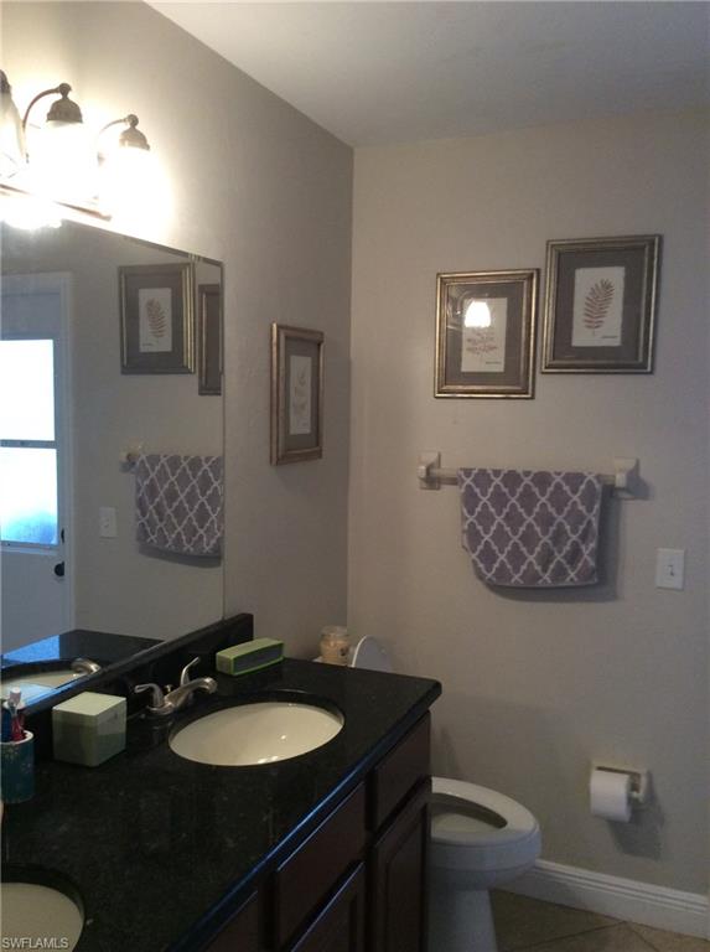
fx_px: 878
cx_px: 355
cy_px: 476
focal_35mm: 32
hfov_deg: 44.0
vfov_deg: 56.9
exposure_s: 1/24
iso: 125
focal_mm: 3.3
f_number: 2.4
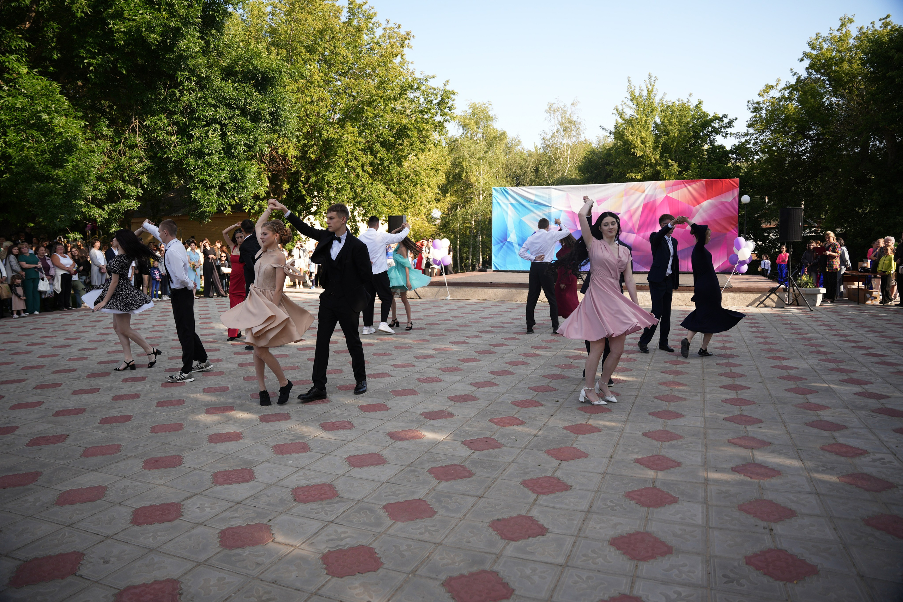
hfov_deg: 73.7
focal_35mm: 24
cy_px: 301
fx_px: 602
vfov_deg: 53.1
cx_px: 452
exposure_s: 1/500
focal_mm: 24
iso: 160
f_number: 2.8
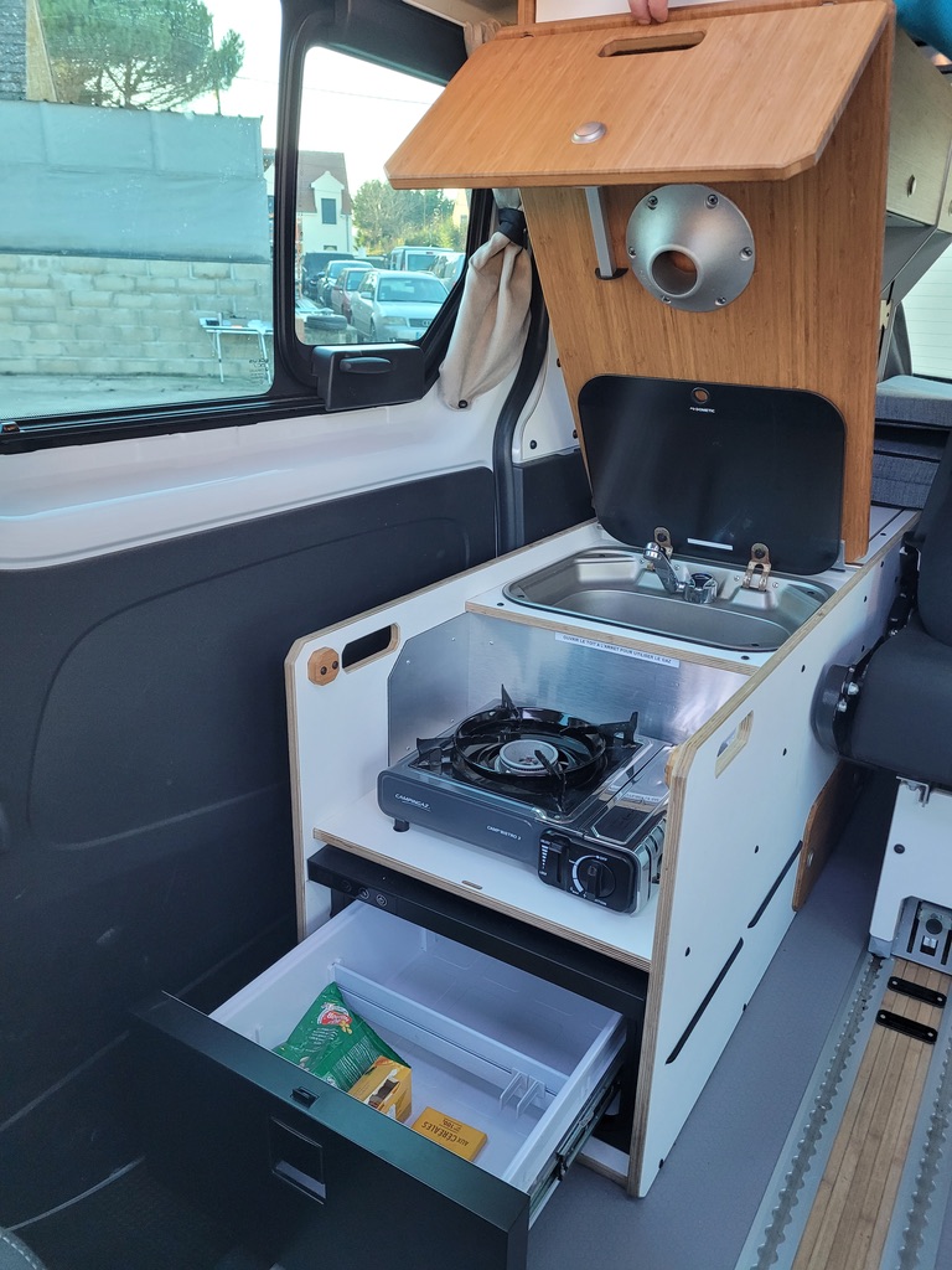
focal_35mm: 26
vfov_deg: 67.3
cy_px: 635
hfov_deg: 53.1
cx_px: 476
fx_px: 953
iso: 250
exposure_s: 1/100
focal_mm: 5.4
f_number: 1.8
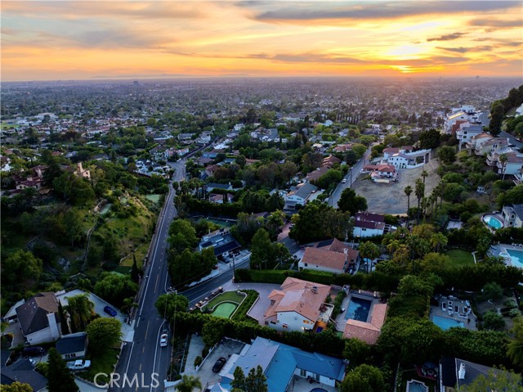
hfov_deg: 71.6
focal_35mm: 24
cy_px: 196
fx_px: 362
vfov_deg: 56.8
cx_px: 262
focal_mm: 12.29
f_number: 2.8
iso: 100
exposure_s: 1/20
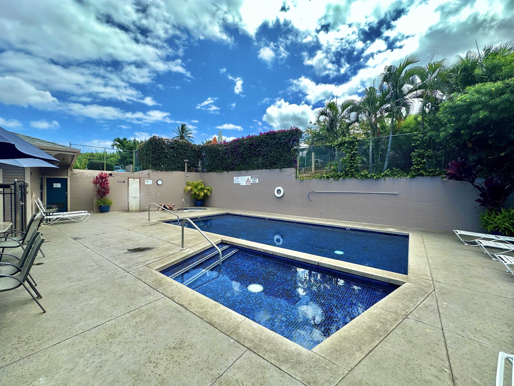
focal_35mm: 14
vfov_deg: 85.7
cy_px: 193
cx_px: 257
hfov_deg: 102.1
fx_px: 208
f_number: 2.2
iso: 40
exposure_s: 1/836
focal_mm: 2.22
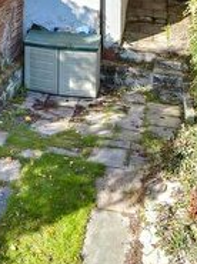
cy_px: -58
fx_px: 472
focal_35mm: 62
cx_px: -87
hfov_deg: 20.6
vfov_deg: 27.3
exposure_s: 1/250
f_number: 8
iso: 500
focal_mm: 11.5
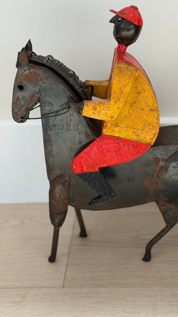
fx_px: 486
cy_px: 152
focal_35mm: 58
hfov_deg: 20.6
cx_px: 123
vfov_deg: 36.0
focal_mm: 6.76
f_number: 1.78
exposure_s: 1/148
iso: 50
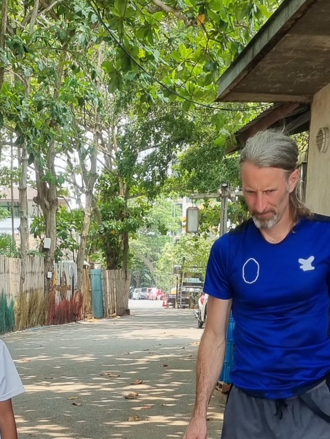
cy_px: 623
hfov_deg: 19.6
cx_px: 118
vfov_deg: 22.3
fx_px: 953
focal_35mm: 75
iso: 50
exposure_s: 1/268
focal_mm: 5.4
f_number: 1.8
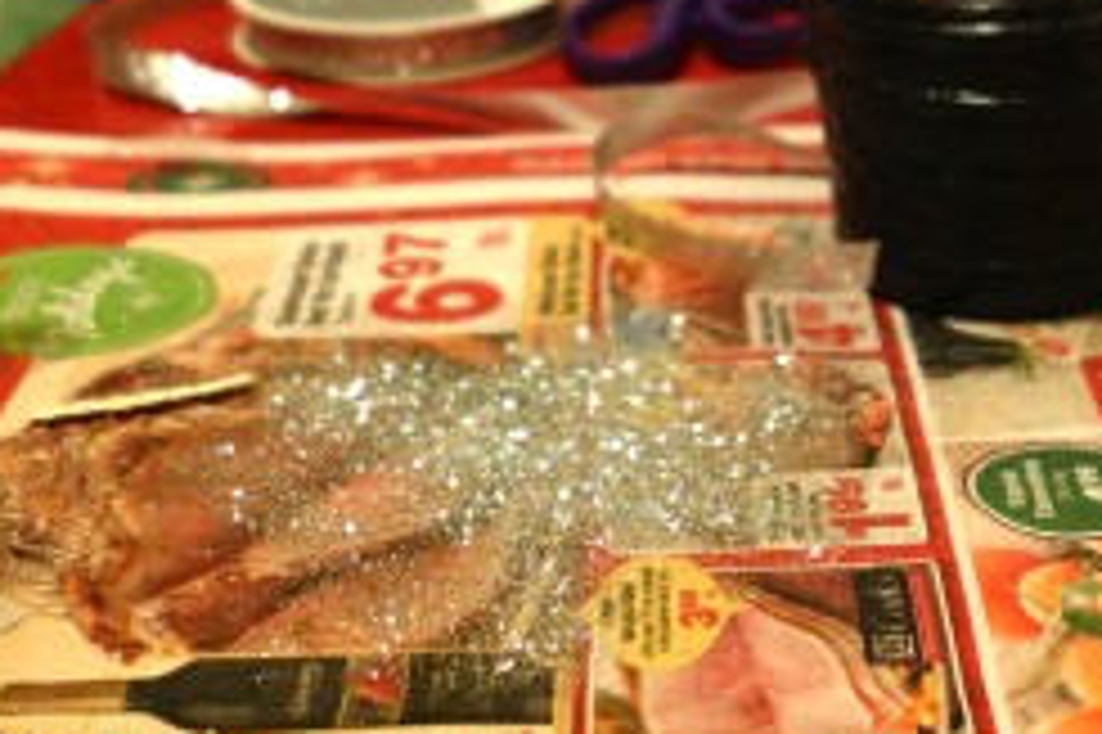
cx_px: 621
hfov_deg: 25.4
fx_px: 2447
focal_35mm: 80
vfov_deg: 16.6
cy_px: -25
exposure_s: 1/30
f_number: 1.8
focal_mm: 10.4
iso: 400
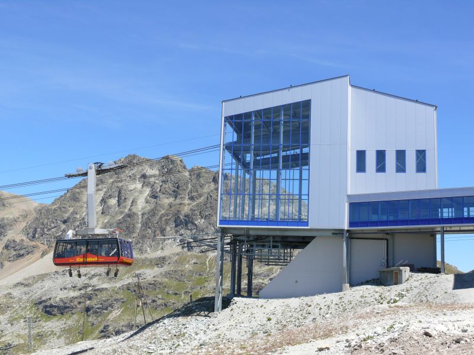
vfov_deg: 30.3
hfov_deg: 39.7
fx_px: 657
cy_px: 178
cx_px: 237
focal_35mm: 48
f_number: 5.6
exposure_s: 1/320
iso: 100
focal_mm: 10.2
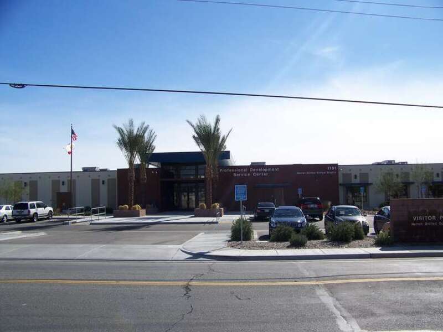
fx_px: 461
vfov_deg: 39.7
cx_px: 222
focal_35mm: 36
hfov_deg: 51.4
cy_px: 166
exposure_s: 1/640
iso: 64
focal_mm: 5.85
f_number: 4
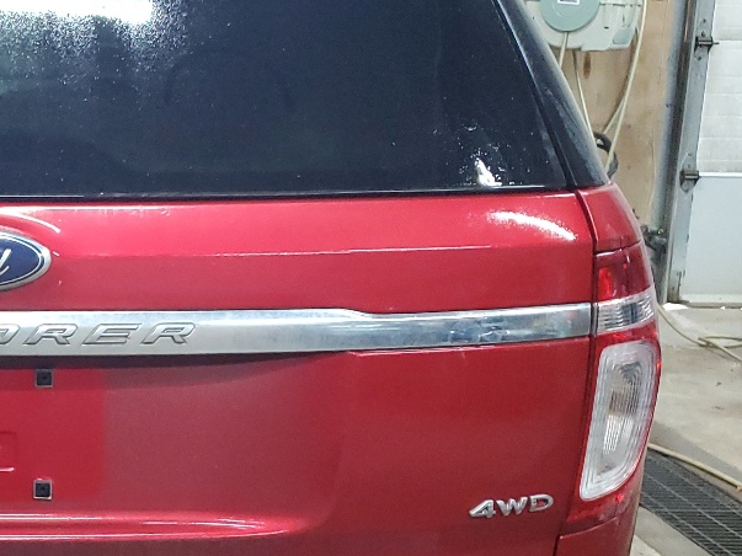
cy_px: 392
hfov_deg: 26.0
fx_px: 1479
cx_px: -73
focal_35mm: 69
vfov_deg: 21.2
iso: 336
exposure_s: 1/60.2
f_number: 1.5
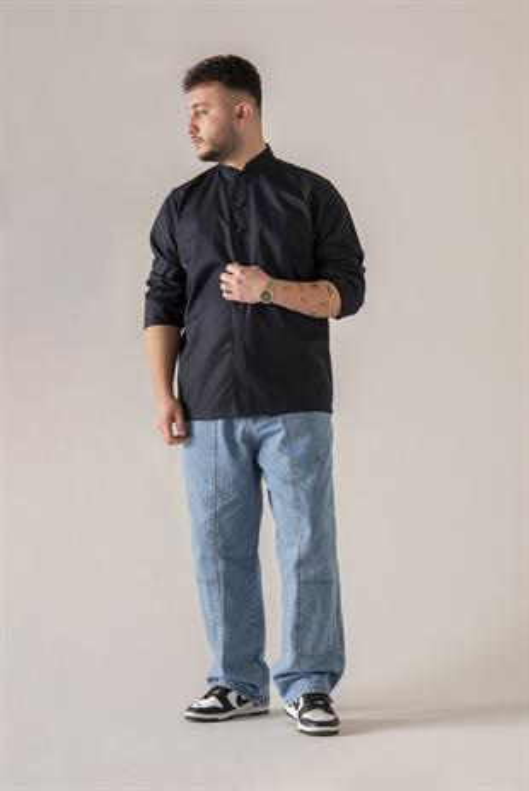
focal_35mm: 112
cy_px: 396
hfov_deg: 12.3
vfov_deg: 18.2
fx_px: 2465
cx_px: 264
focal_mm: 112
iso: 200
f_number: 11
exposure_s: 1/160
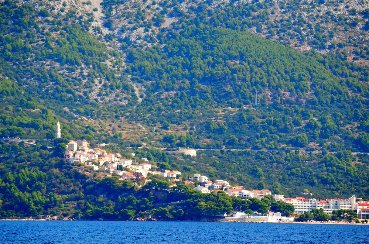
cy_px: 122
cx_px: 184
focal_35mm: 300
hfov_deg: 6.9
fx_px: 3068
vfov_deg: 4.6
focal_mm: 200
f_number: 5.3
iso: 3600
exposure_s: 1/8000
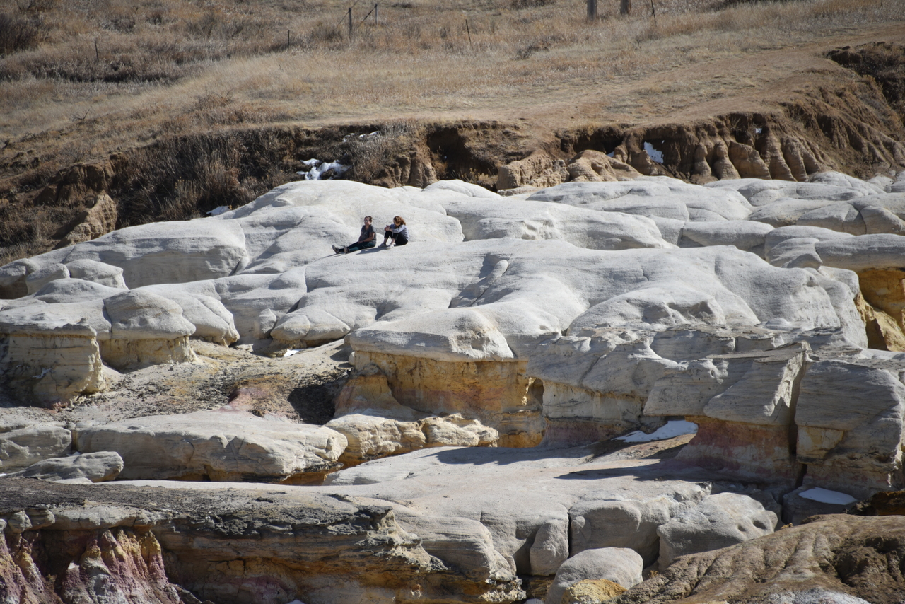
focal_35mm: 300
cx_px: 452
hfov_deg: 6.9
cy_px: 302
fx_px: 7543
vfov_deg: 4.6
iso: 100
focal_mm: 300
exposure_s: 1/640
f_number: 6.3
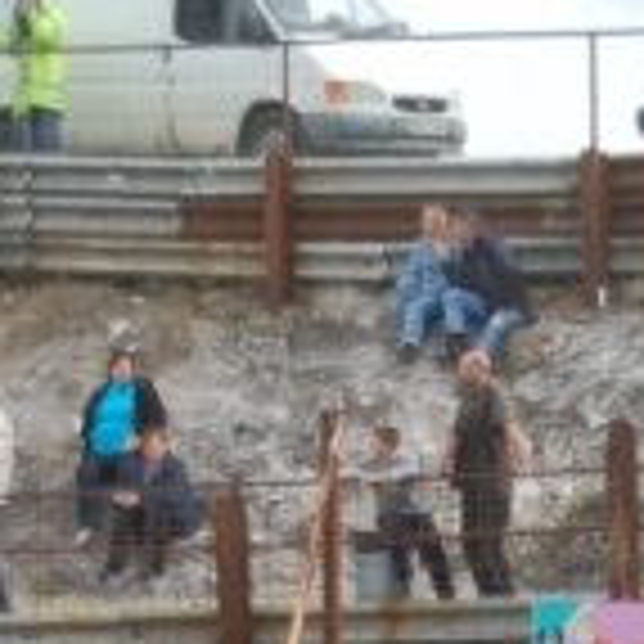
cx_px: 649
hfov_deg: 9.0
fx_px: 4083
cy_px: 946
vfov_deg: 8.8
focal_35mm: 194
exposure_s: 1/1000
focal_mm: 34
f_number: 4.5
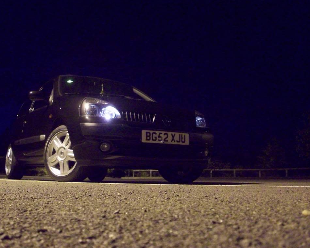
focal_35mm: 39
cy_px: 124
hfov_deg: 46.8
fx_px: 358
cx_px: 146
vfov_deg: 38.2
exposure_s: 1/8
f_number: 2.8
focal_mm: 6.2
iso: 400
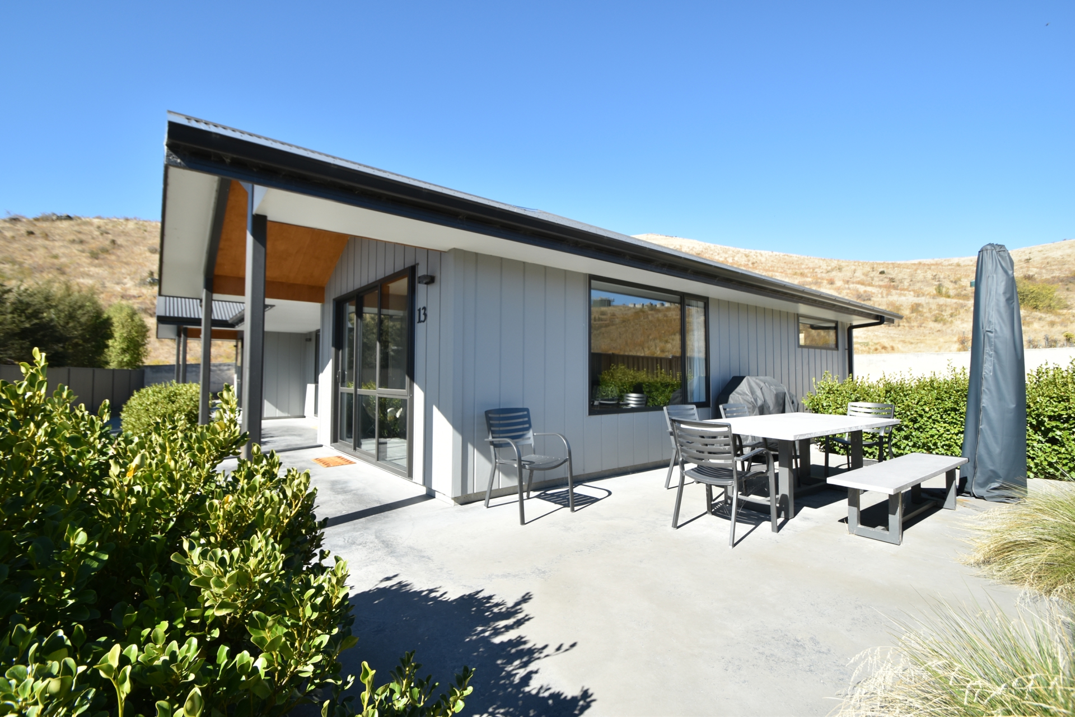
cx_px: 538
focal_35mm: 15
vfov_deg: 77.3
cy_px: 358
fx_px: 448
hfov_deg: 100.4
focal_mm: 10
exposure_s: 1/320
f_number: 9
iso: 200
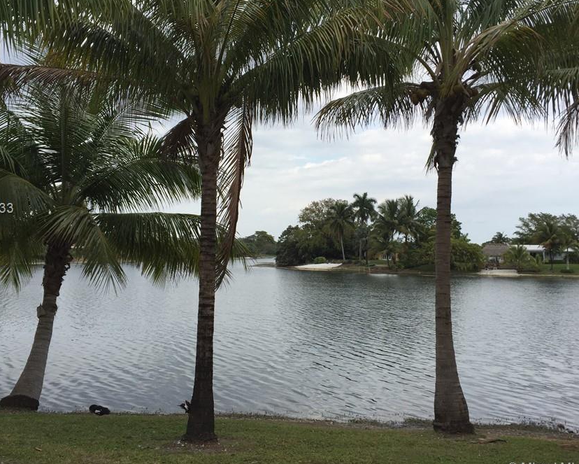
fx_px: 600
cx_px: 299
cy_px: 209
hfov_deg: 51.5
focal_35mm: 35
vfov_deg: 42.2
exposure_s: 1/1464
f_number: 2.2
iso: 32
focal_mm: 4.15
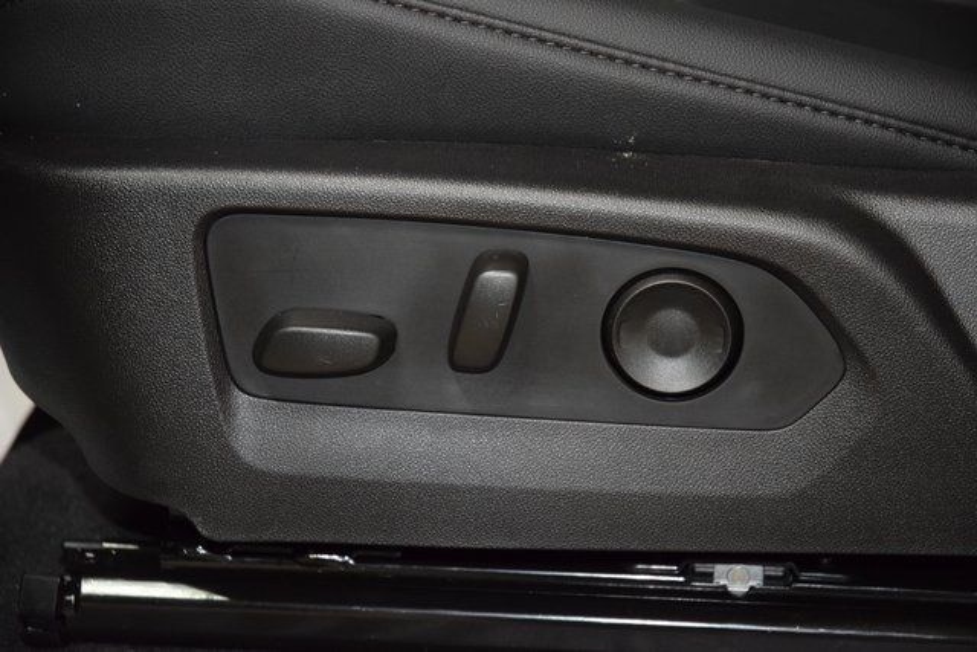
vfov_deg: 13.0
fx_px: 2850
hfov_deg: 19.5
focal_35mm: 105
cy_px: 326
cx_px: 488
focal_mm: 70
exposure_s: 1/60
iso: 2500
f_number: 4.5
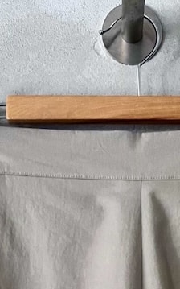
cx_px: 129
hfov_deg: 15.8
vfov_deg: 21.4
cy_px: 428
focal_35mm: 82
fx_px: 644
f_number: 1.6
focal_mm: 5.1
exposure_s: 1/69
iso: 125
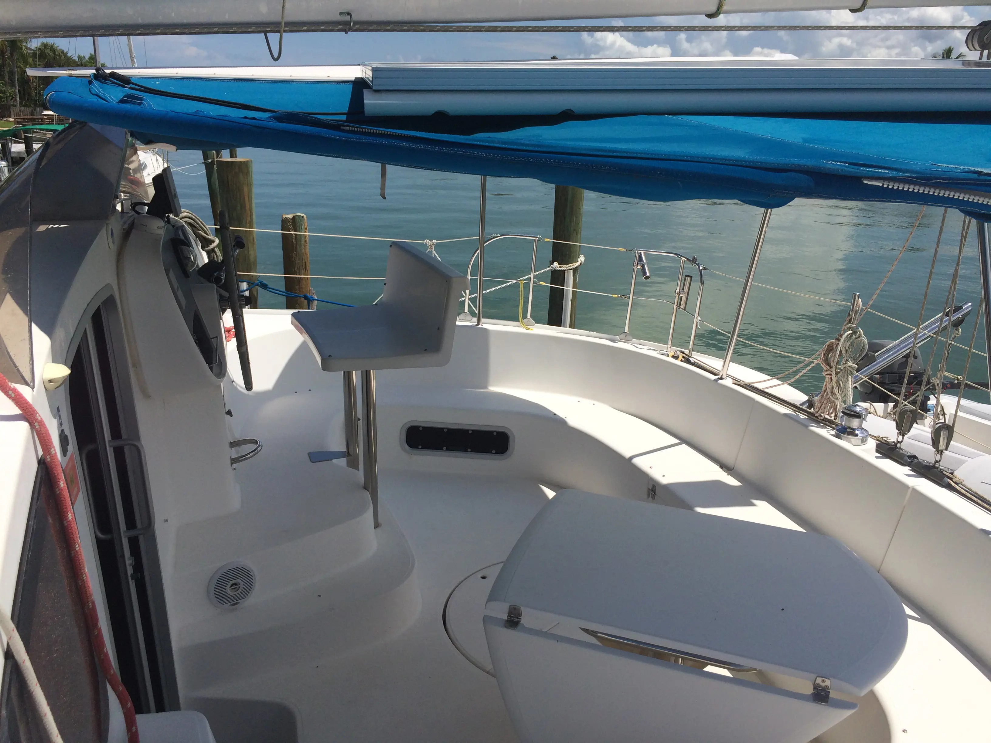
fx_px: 830
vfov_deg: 48.2
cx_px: 496
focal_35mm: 29
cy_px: 372
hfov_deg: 61.7
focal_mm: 4.15
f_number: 2.2
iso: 32
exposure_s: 1/4566
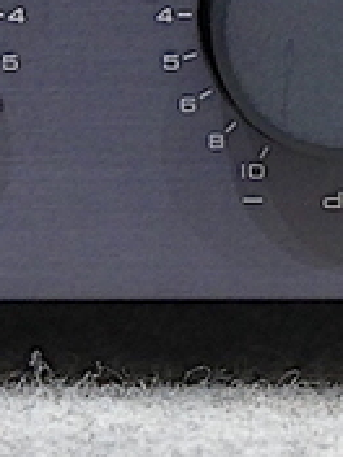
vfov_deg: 2.5
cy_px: -39
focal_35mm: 782
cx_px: 221
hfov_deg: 1.9
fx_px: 10331
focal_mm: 25.6
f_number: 5.4
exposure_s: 1/8
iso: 200
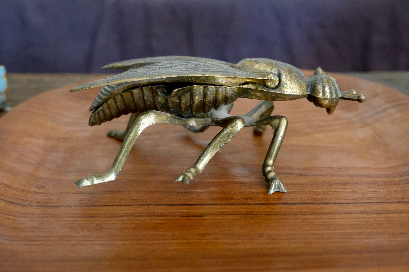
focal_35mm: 40
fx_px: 454
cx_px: 204
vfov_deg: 33.4
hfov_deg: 48.5
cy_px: 136
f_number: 4
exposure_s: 1/60
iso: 4000
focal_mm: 26.5
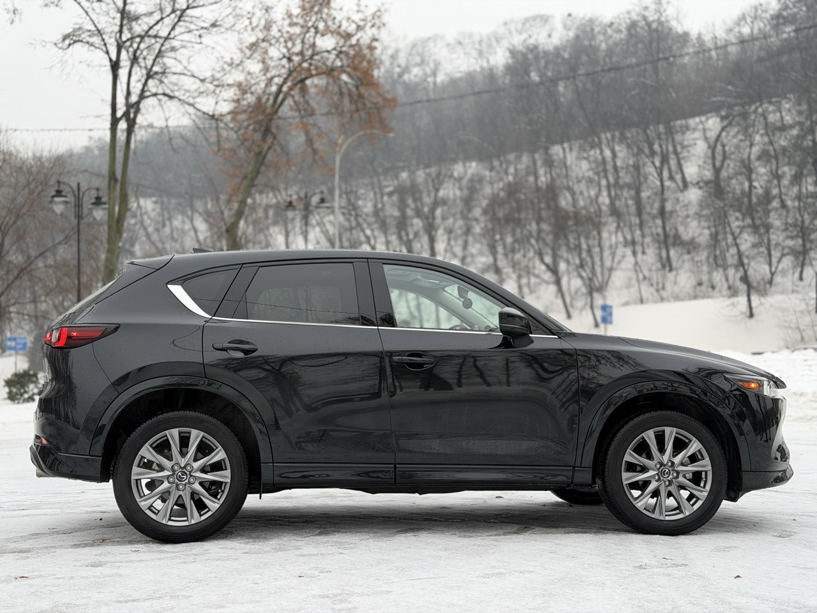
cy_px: 306
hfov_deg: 39.7
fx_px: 1133
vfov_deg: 30.3
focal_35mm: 48
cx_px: 408
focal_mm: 6.76
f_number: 1.78
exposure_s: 1/487
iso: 64
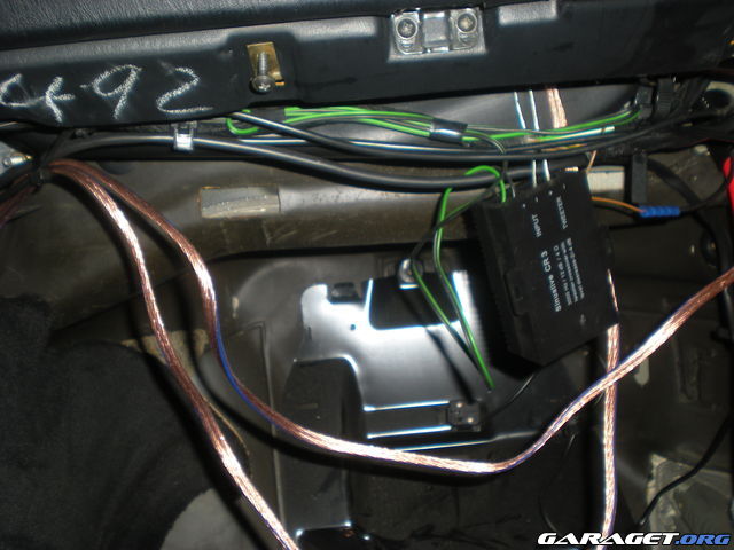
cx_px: 367
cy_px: 275
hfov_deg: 42.9
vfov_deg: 32.9
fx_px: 933
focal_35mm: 44
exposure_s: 1/60
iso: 64
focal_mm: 7.4
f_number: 3.5
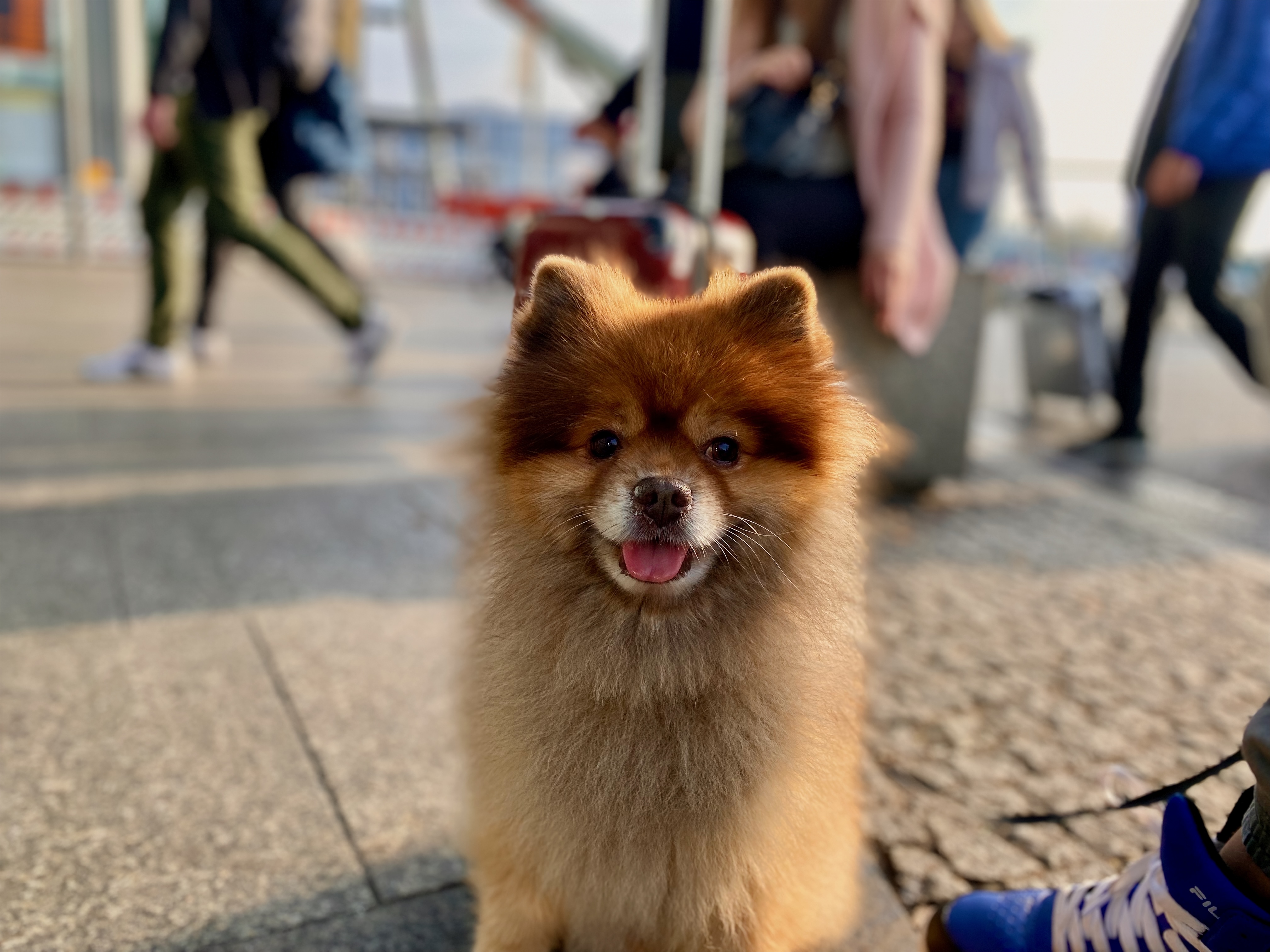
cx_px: 635
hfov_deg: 67.3
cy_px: 476
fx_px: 954
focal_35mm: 26
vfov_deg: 53.1
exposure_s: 1/576
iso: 32
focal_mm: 4.25
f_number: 1.8
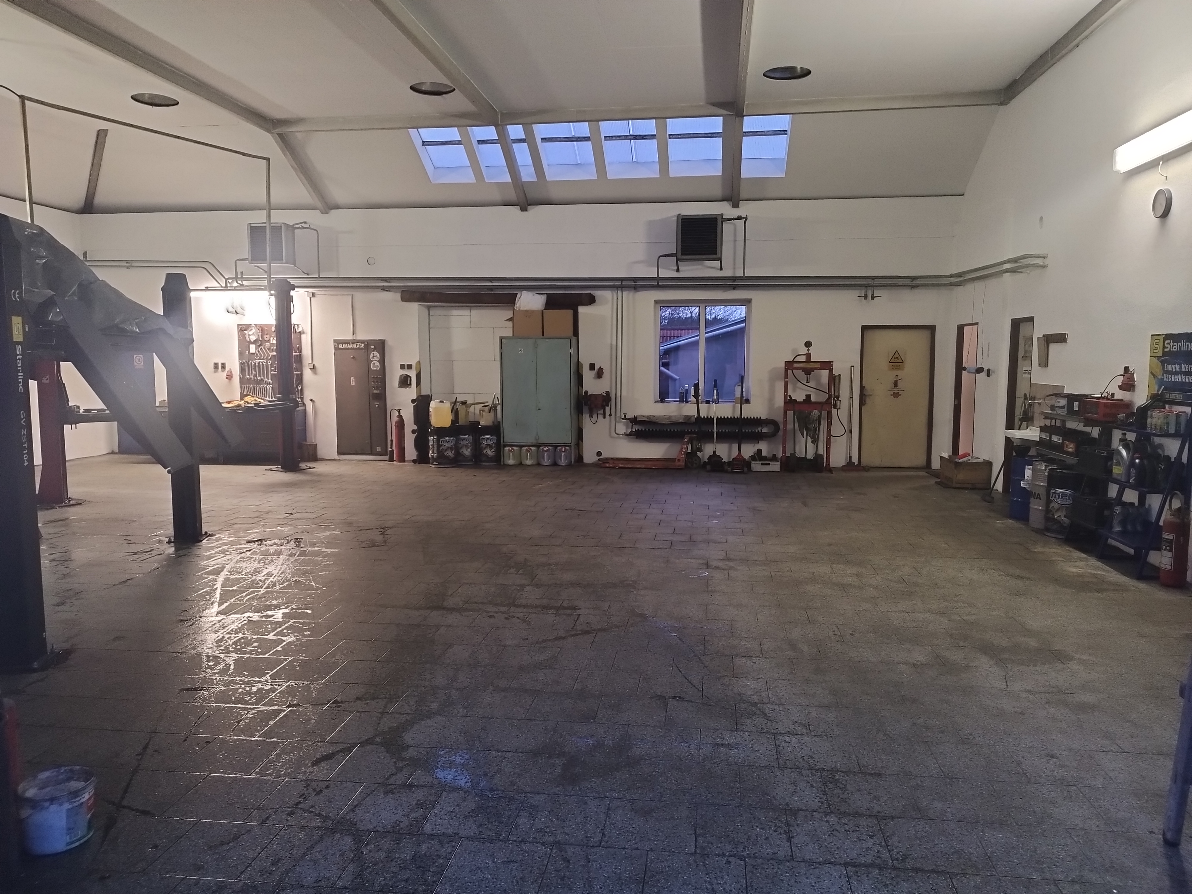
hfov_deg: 71.6
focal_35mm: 24
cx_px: 596
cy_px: 447
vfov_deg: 56.8
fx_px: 826
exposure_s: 1/25
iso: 1300
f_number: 1.89
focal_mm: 5.89
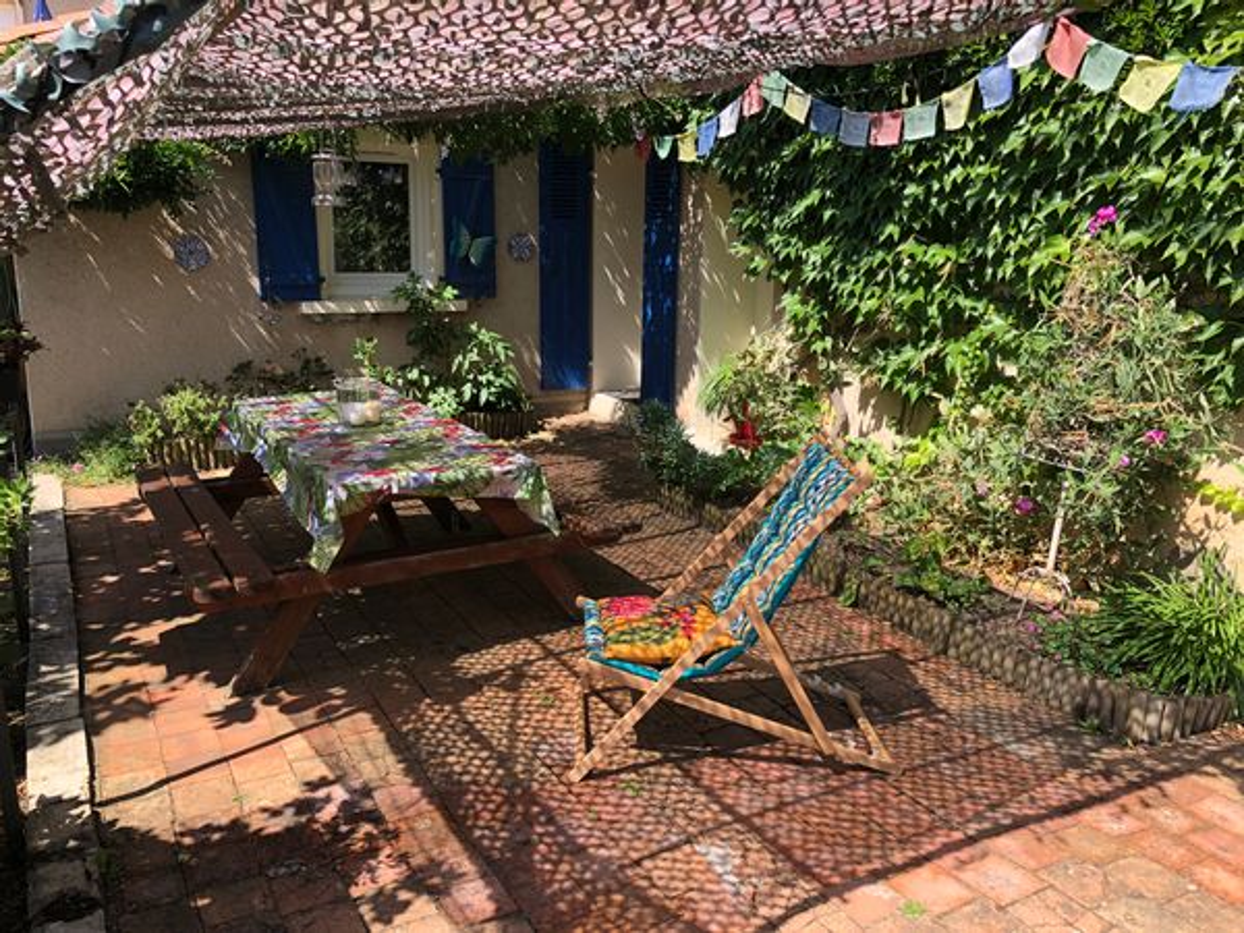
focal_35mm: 28
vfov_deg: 49.7
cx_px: 622
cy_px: 466
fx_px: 1006
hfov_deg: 63.4
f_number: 1.8
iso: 20
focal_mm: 4
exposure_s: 1/517
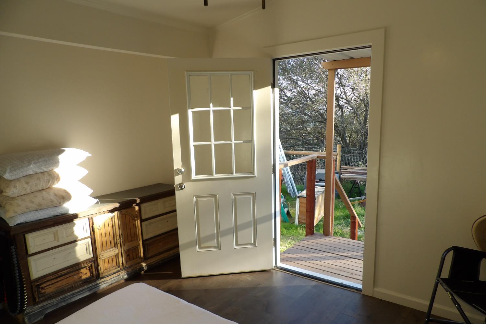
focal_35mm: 25
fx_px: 337
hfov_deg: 71.5
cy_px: 182
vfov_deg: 51.1
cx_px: 243
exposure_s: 1/119
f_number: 2.8
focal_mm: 4.3
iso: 100
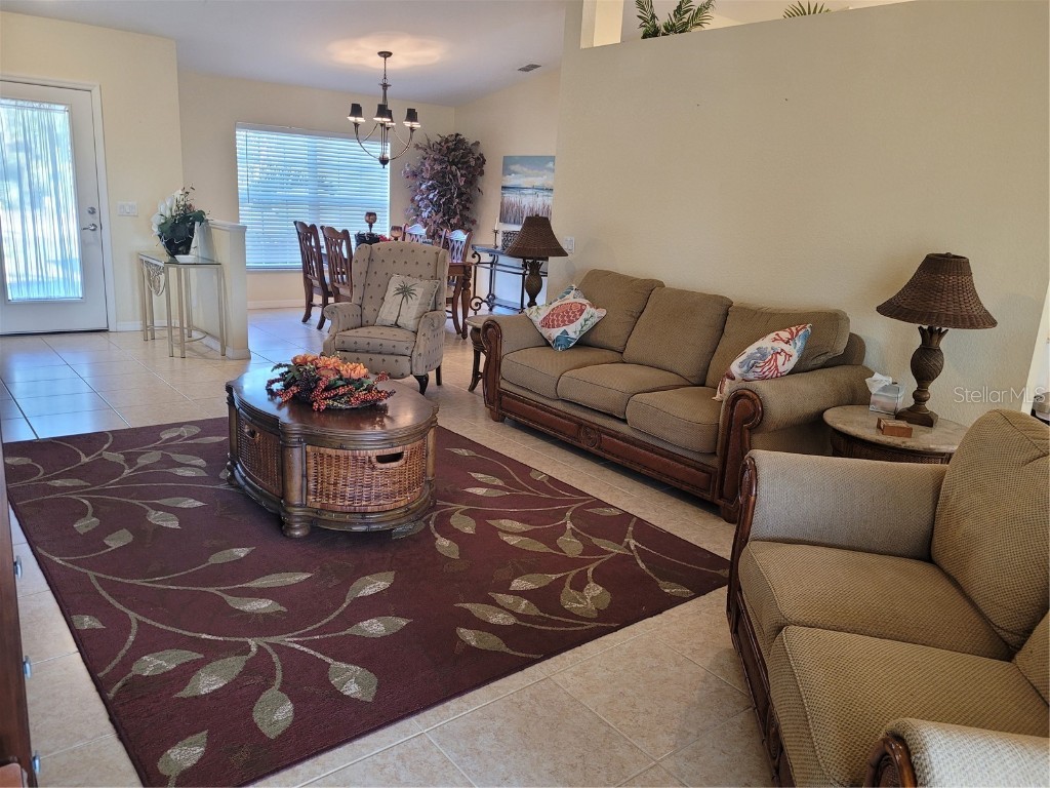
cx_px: 525
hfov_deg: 67.3
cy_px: 394
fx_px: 789
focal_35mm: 26
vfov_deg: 53.1
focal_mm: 5.4
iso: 250
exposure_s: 1/60
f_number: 1.8
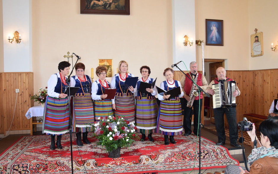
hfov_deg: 66.5
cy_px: 85
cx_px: 137
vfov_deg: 44.5
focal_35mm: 28
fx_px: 212
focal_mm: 18
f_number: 5
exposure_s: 1/100
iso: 800
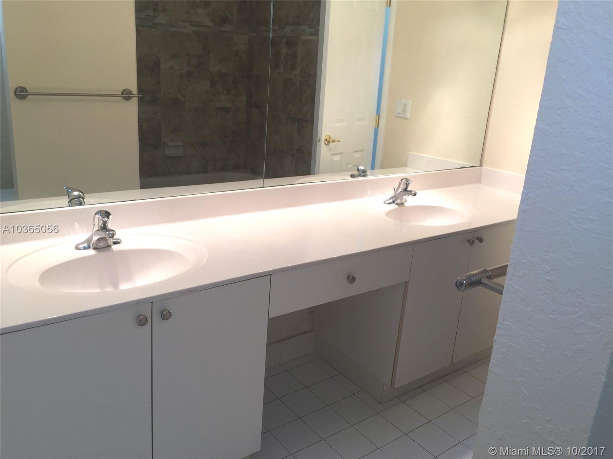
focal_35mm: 29
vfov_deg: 48.2
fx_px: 514
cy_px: 230
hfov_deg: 61.7
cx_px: 306
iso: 32
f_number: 2.2
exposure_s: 1/60
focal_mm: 4.15
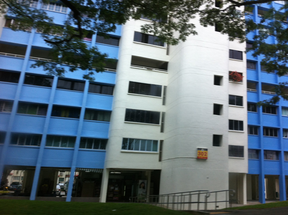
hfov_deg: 52.7
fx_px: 291
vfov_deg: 40.6
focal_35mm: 35
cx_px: 144
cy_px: 108
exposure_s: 1/152
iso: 80
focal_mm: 3.85
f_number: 2.8
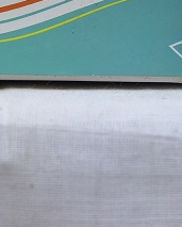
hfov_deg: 6.4
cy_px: -43
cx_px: 56
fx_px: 1633
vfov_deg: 7.9
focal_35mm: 243
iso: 1600
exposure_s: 1/125
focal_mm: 105
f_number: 4.5
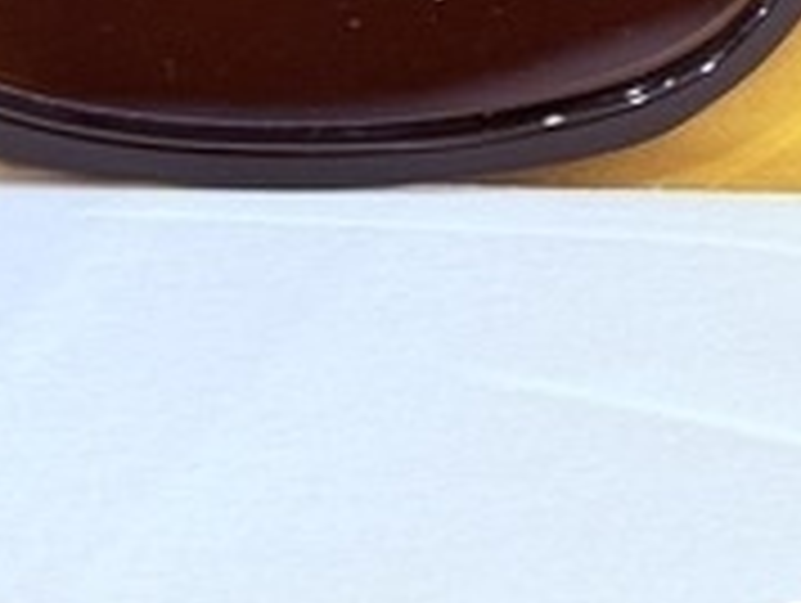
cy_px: -292
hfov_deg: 7.1
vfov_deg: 5.4
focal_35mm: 276
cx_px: 1166
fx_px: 6395
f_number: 1.78
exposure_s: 1/50
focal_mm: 6.76
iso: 64
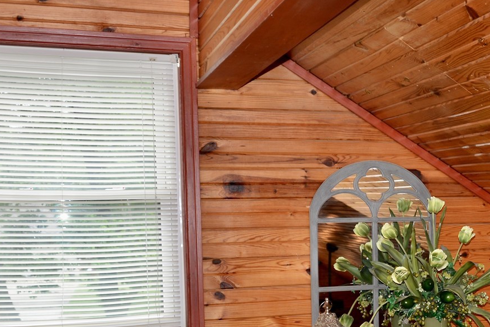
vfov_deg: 20.7
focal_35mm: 65
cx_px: 499
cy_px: 256
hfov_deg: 28.8
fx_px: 885
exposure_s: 1/60
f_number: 4
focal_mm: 28
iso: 320
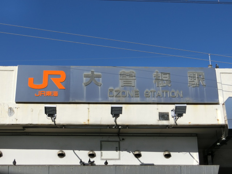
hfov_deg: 32.2
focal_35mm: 60
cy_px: 87
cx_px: 116
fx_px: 402
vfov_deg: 24.4
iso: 80
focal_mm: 10.7
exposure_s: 1/250
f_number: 9.9
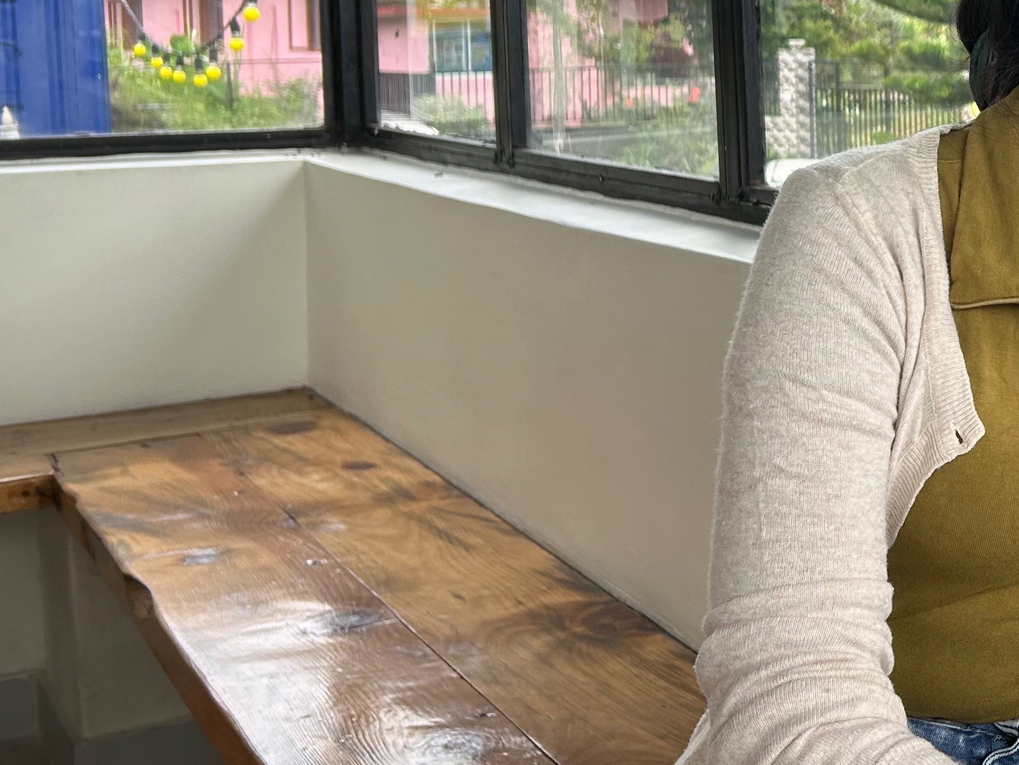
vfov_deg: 22.2
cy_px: 133
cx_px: 1246
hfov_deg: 26.3
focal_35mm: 65
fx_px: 1914
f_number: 1.5
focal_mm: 5.7
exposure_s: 1/220
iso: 50
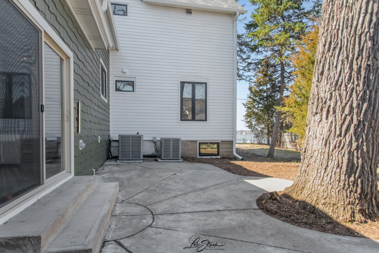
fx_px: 232
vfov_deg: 57.2
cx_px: 190
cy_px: 126
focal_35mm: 22
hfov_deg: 78.6
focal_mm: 15
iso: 400
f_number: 8
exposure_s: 1/1250
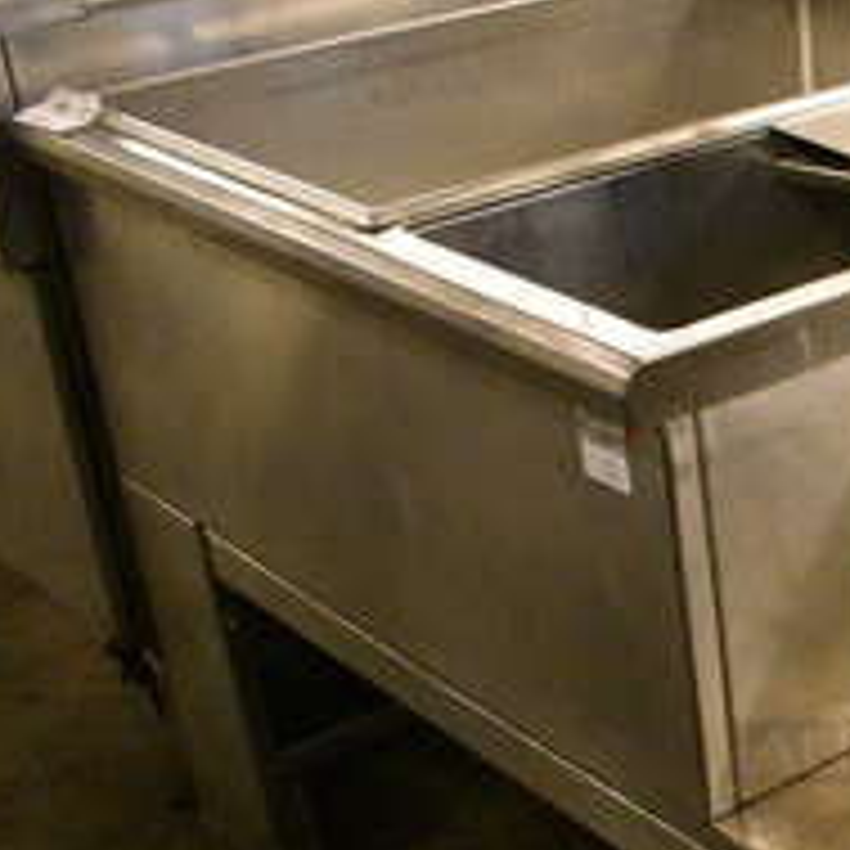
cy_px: 625
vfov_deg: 23.2
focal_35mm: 74
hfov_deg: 21.4
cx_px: 1061
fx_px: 2056
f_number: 3.5
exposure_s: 1/125
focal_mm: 18
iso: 7200
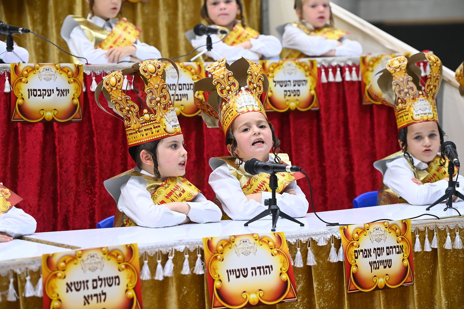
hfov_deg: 18.6
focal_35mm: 110
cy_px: 154
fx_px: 1418
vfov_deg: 12.4
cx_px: 232
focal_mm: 110
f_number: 3.5
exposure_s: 1/200
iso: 500
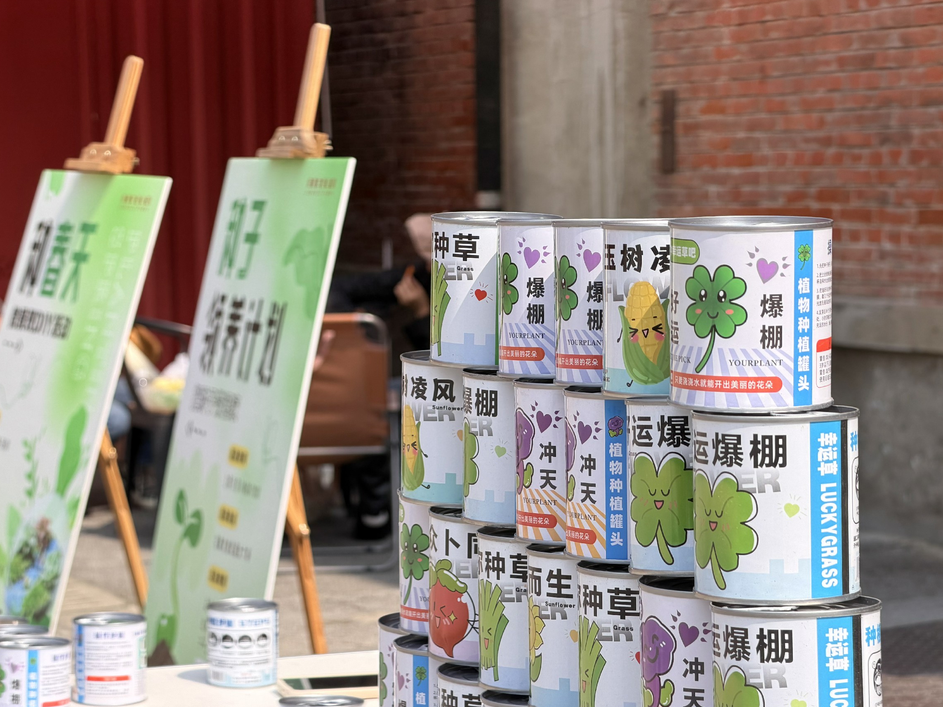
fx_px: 2860
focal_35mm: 105
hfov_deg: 18.7
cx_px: 463
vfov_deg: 14.1
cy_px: 366
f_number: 2.8
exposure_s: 1/638
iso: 32
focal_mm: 16.89
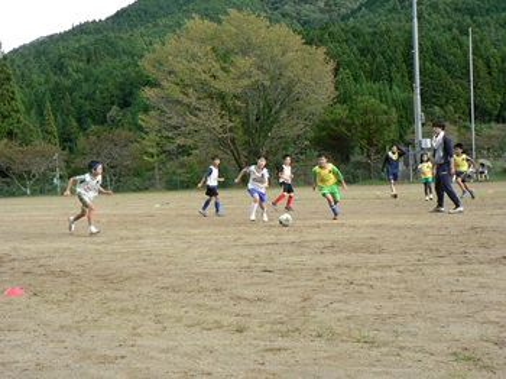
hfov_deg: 33.3
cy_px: 190
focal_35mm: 58
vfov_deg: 25.2
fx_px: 847
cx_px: 253
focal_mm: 9.6
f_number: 3.2
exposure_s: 1/250
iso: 80
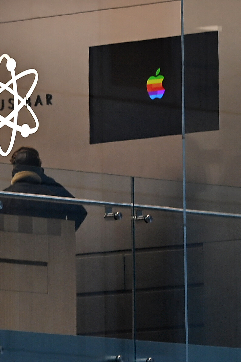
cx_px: -191
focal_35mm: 538
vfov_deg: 3.8
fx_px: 5404
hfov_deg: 2.5
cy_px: 80
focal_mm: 165
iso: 180
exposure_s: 1/50
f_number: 5
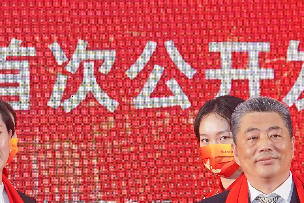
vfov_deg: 6.1
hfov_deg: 9.2
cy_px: 280
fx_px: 1891
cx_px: 121
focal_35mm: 224
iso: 500
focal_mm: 56
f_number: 5
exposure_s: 1/160
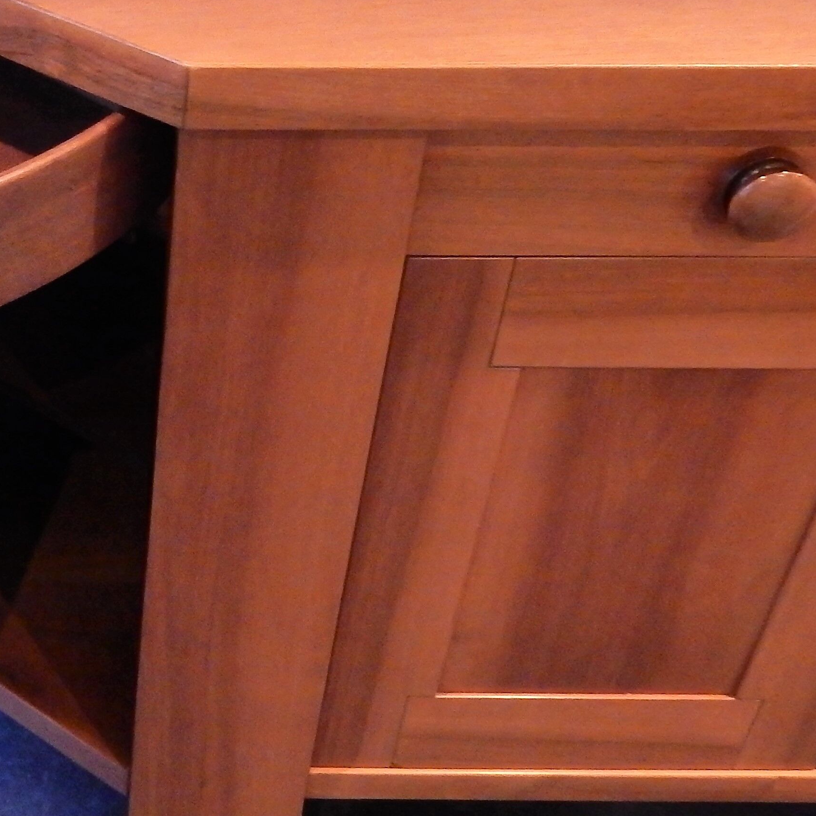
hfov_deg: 37.9
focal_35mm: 44
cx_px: 266
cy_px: 337
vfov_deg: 38.2
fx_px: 1173
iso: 800
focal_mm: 4.5
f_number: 3.7
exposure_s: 1/8
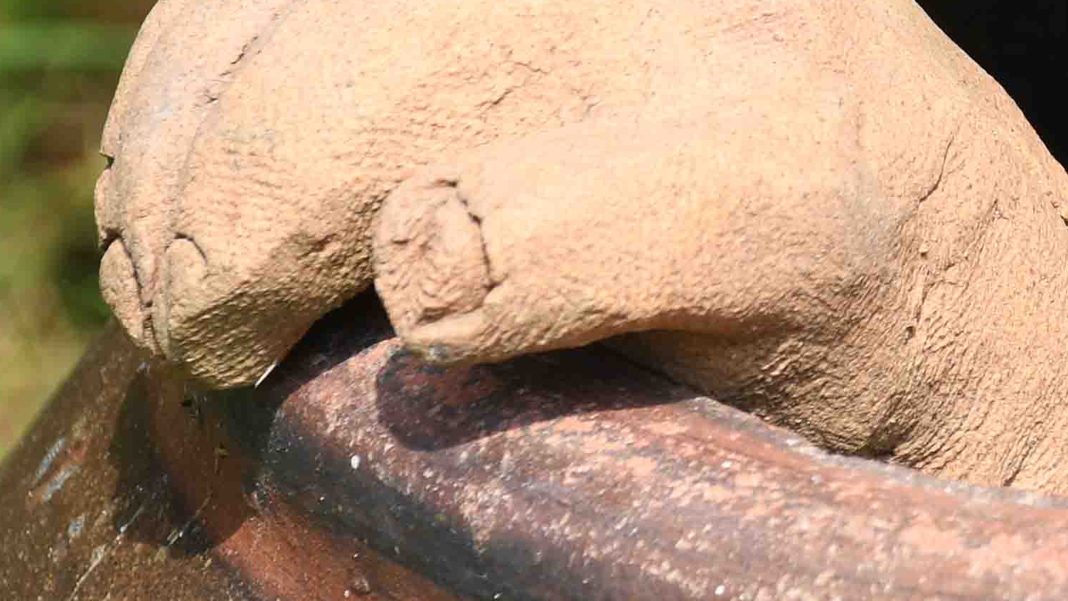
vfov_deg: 3.0
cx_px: 1925
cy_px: -861
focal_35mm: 403
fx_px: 11413
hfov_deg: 5.3
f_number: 8
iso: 100
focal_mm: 70
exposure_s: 1/160
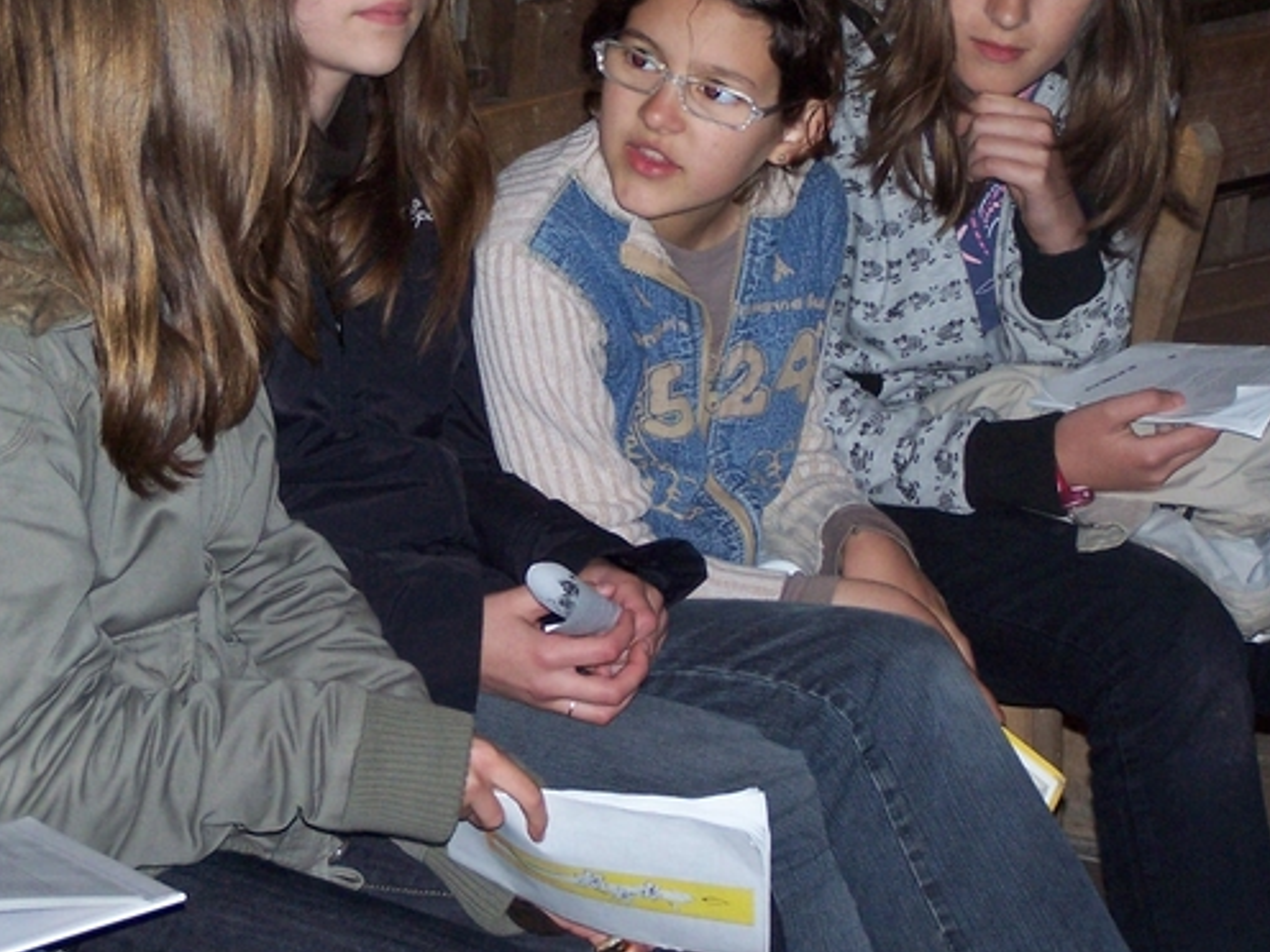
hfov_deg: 13.4
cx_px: 576
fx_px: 5393
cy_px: 297
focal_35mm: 147
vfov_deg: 10.1
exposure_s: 1/90
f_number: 3.2
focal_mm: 15.6
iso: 140
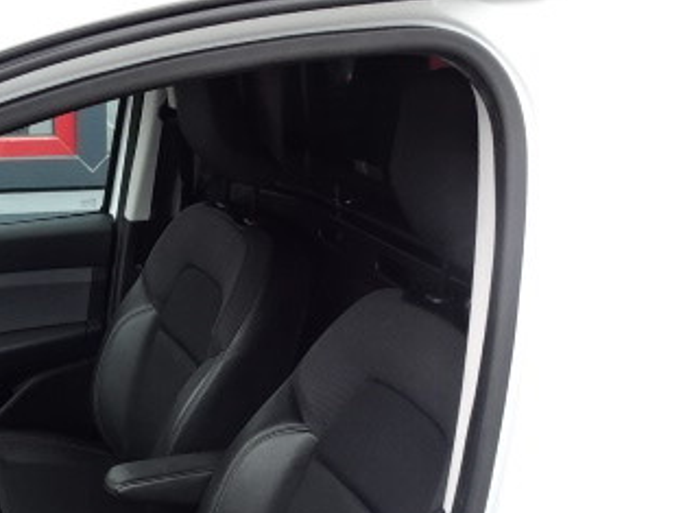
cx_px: 155
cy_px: 384
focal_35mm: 49
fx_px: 967
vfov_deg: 29.2
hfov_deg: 37.7
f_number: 3.5
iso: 320
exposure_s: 1/250
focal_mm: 4.25
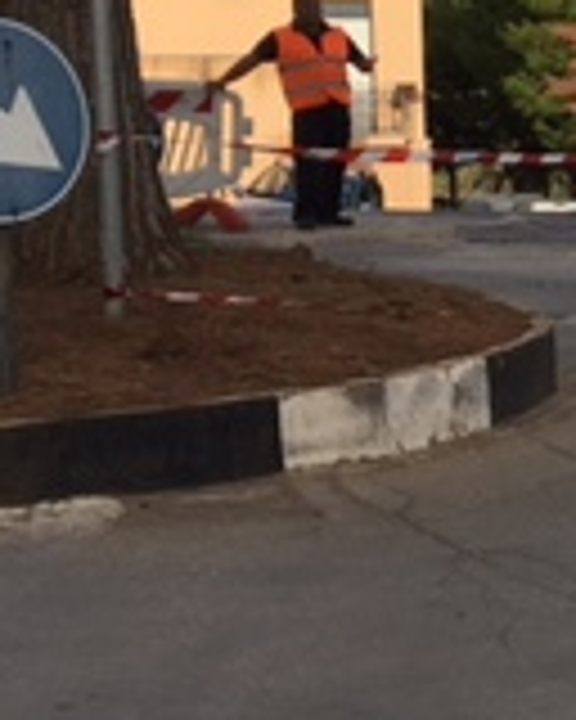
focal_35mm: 113
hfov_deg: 11.9
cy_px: 216
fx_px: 2408
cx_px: 1206
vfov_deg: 16.9
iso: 25
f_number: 2.2
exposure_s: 1/1202
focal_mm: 4.15
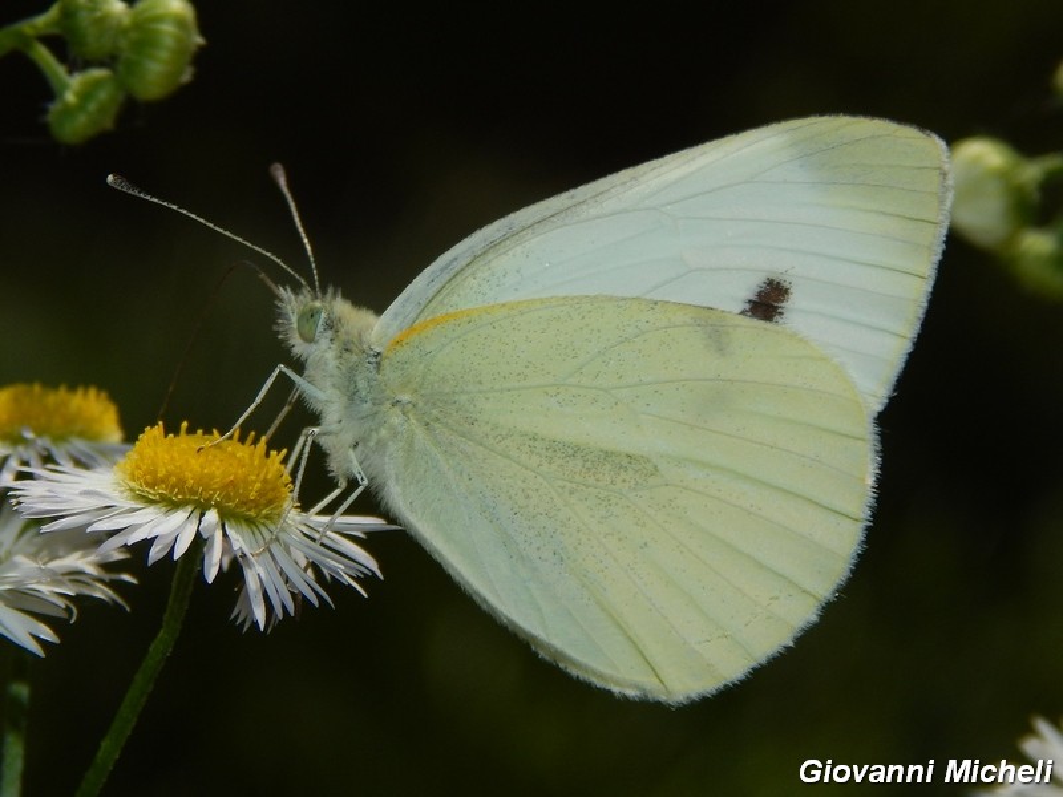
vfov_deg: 12.9
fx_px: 3531
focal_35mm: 115
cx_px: 532
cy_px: 398
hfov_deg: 17.1
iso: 125
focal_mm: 20.5
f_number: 9.2
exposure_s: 1/640
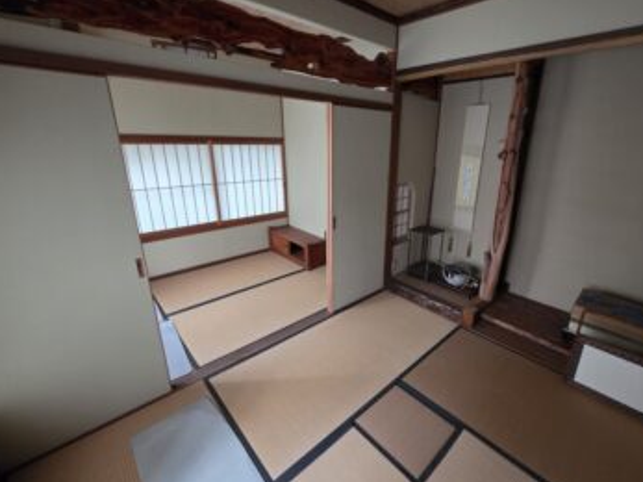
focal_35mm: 15
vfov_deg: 81.7
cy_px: 237
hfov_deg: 97.7
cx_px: 359
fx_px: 279
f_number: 1.9
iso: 640
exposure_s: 1/50
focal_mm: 2.2
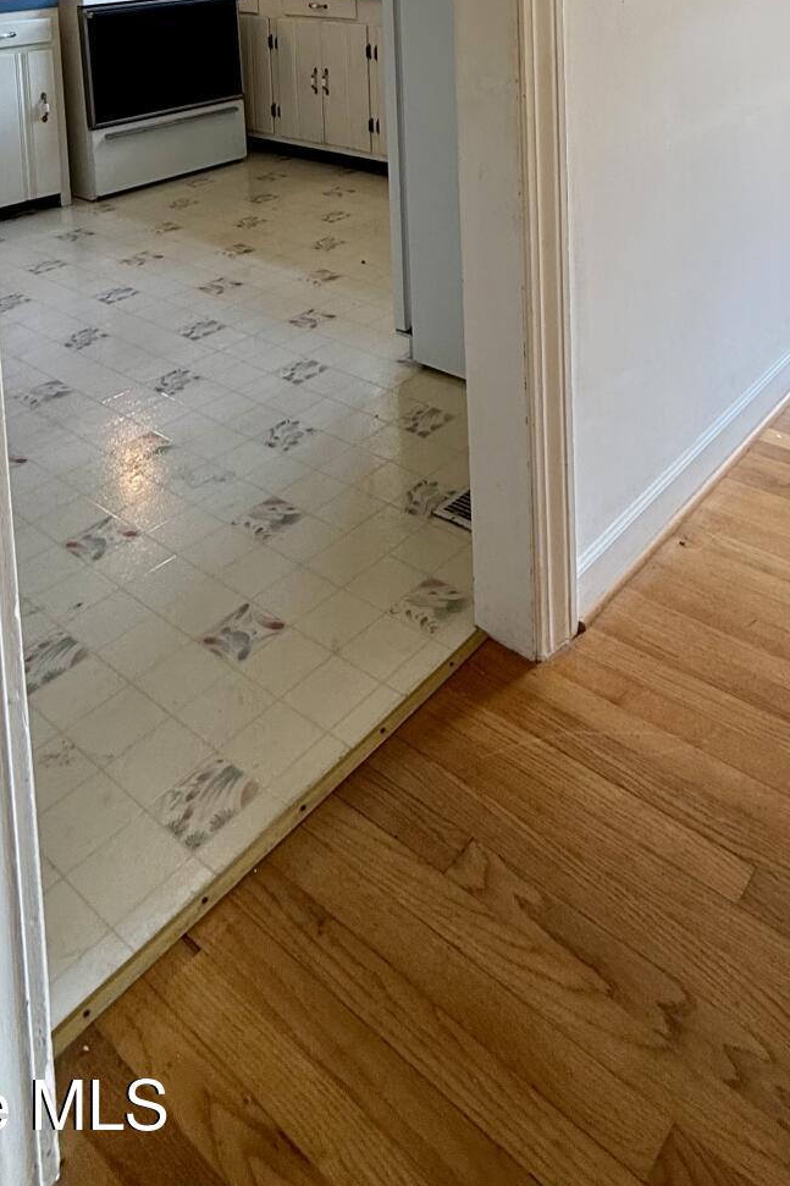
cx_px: 563
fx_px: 988
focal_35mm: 30
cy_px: -4
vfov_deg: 50.1
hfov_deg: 42.6
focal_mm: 2.22
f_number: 2.2
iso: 125
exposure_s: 1/120
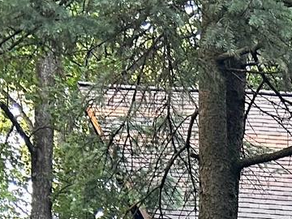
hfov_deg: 12.7
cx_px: 419
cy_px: 545
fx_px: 1248
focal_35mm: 148
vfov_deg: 8.9
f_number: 1.5
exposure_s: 1/60
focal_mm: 5.7
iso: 250
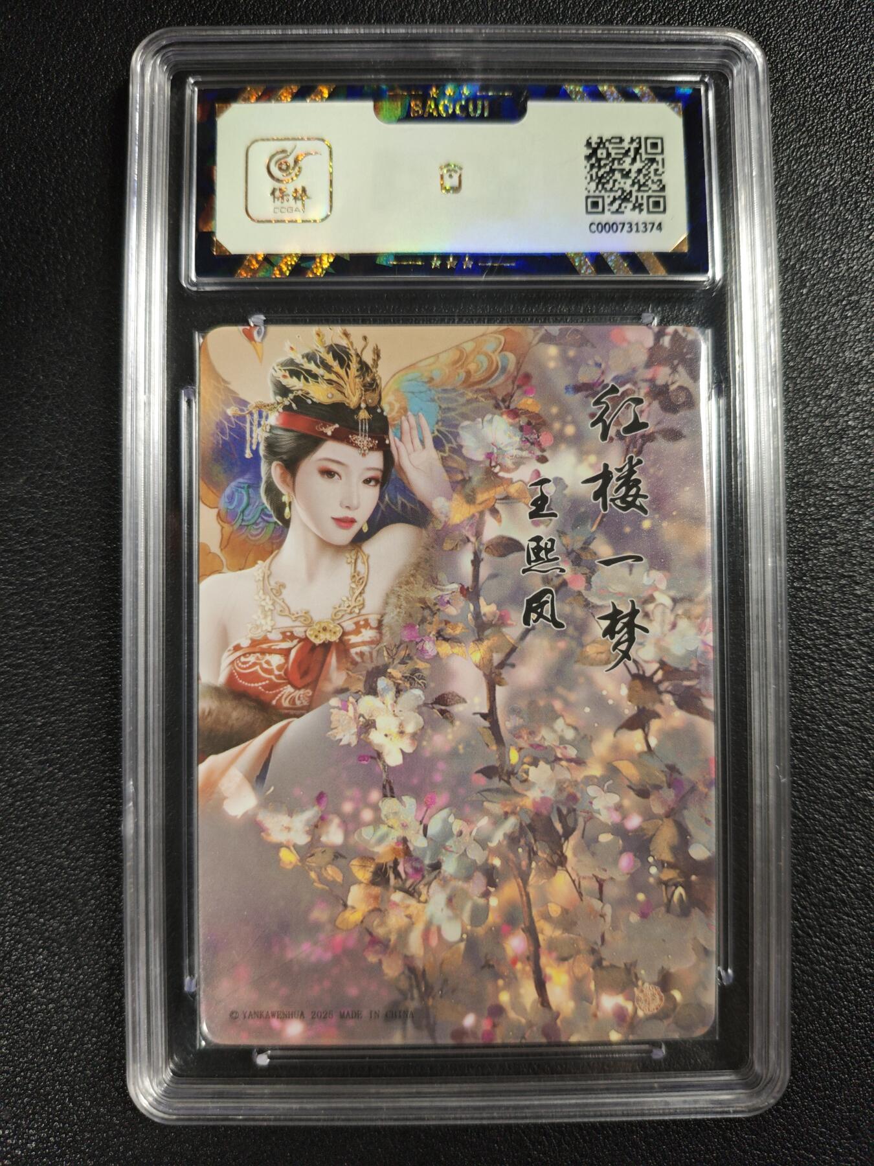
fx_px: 875
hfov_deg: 53.1
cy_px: 583
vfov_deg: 67.3
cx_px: 437
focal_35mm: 26
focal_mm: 4.94
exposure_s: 1/200
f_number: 1.5
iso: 640
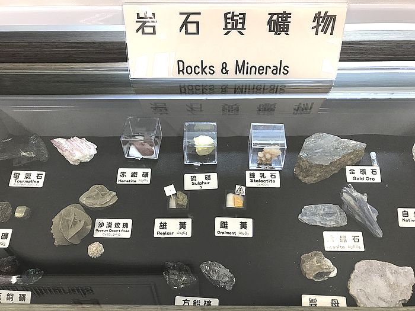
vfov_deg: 49.7
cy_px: 156
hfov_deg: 63.4
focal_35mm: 28
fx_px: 336
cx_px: 208
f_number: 1.8
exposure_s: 1/33
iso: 25
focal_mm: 3.99
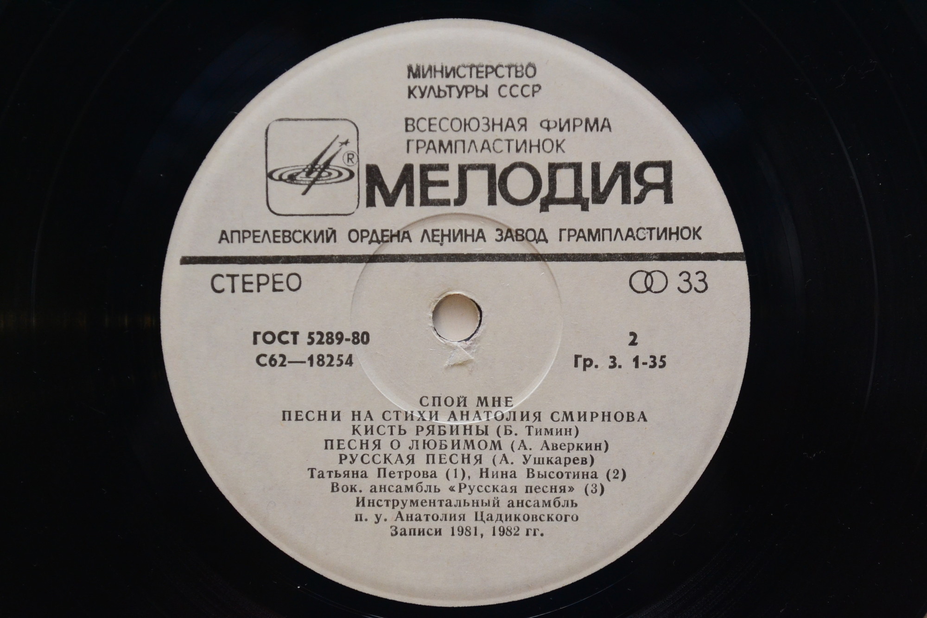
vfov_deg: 16.6
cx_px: 464
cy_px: 309
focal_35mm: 82
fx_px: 2124
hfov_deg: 24.6
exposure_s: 1/125
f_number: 7.1
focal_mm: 55
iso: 1600
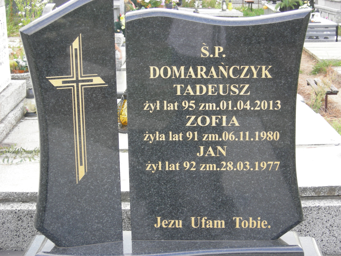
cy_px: 128
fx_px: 650
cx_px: 170
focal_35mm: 66
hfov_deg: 29.4
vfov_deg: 22.3
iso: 64
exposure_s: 1/59.5
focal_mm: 13.7
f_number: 3.5
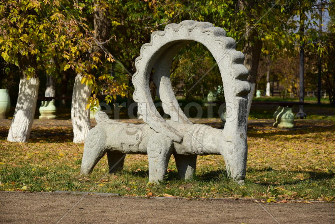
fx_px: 1256
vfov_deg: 10.2
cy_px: 112
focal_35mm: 135
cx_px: 168
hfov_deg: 15.2
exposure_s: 1/640
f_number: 6.3
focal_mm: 90
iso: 100
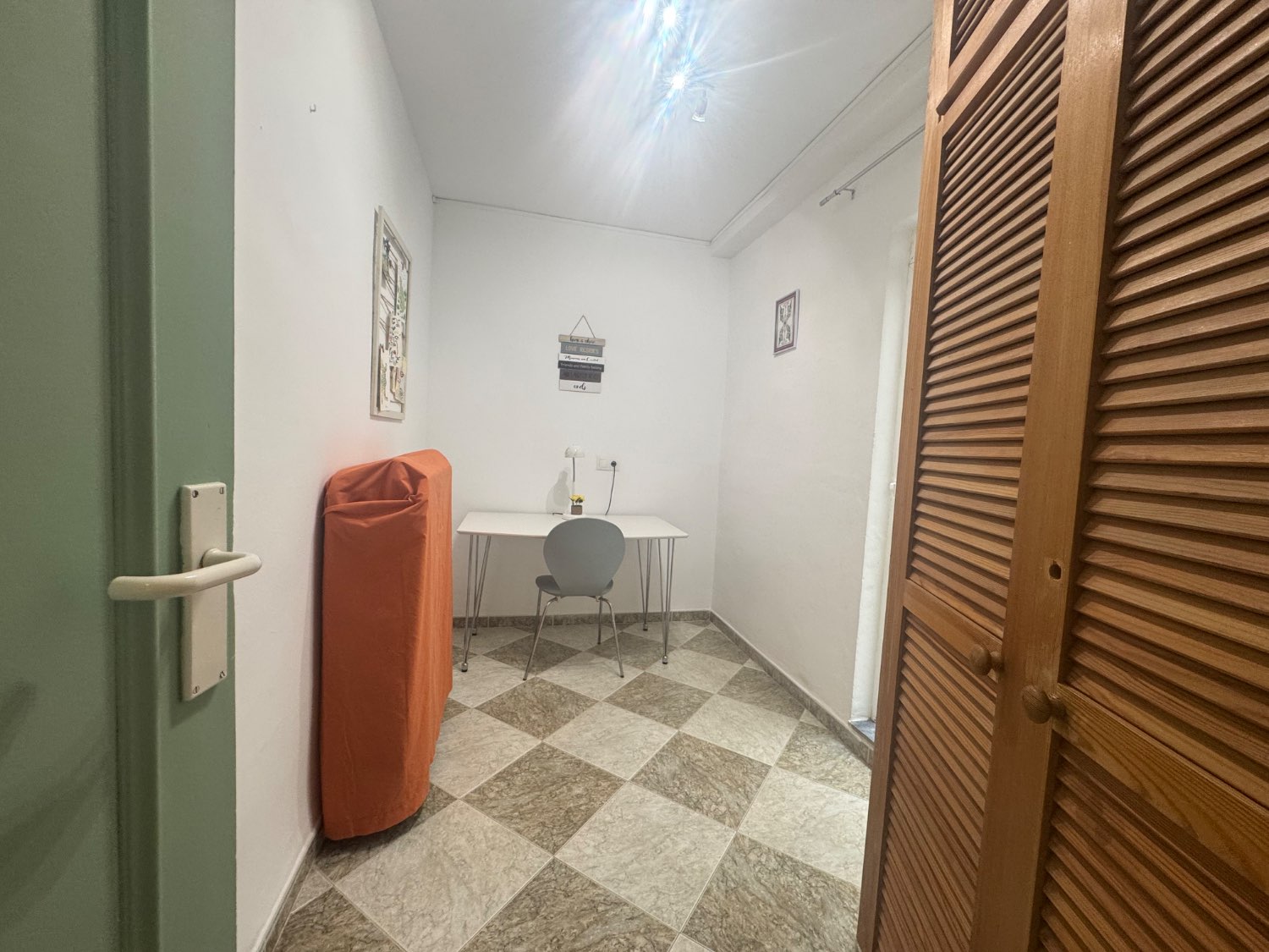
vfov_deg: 85.7
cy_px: 476
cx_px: 634
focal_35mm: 14
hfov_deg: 102.1
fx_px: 513
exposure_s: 1/100
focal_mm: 2.22
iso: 200
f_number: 2.2
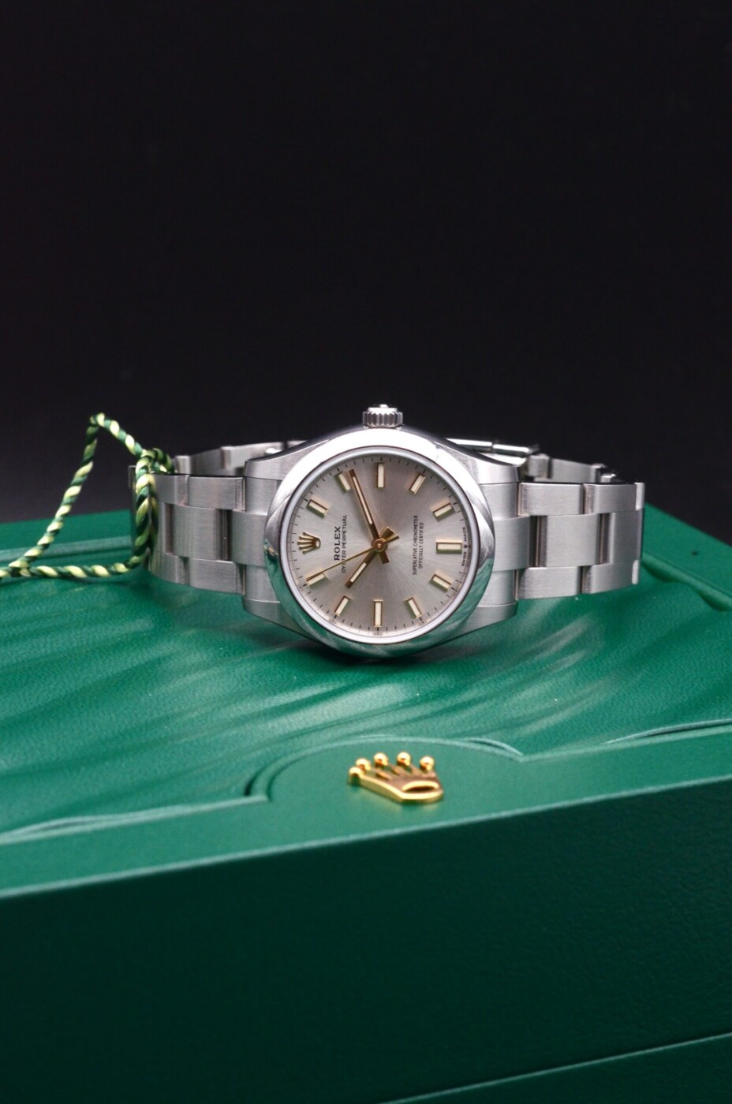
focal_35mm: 90
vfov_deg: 22.7
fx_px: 2756
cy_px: 552
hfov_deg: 15.1
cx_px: 366
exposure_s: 1/160
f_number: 13
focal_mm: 60
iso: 1600
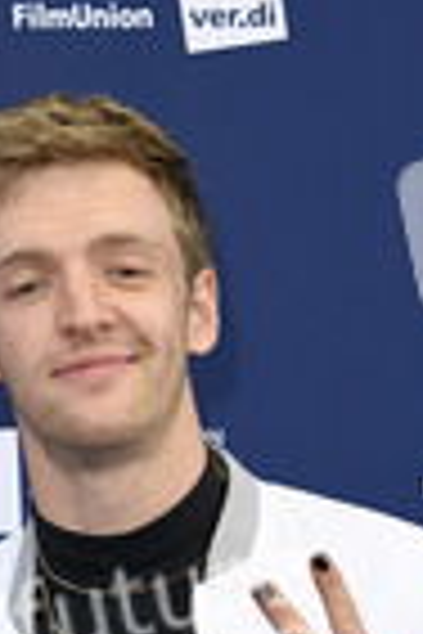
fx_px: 2908
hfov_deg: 8.3
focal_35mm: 165
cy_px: 881
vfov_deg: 12.0
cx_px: 220
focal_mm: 58
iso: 640
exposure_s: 1/250
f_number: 5.6
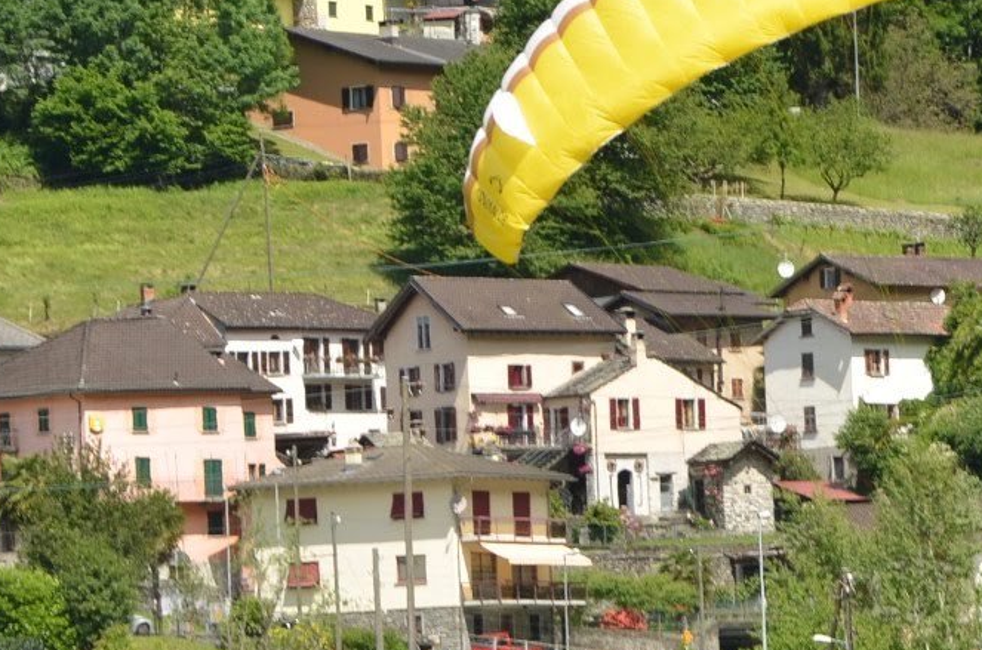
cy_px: 587
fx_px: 9853
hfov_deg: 5.7
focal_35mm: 362
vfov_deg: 3.8
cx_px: 1012
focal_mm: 80
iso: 110
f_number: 8
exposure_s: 1/250
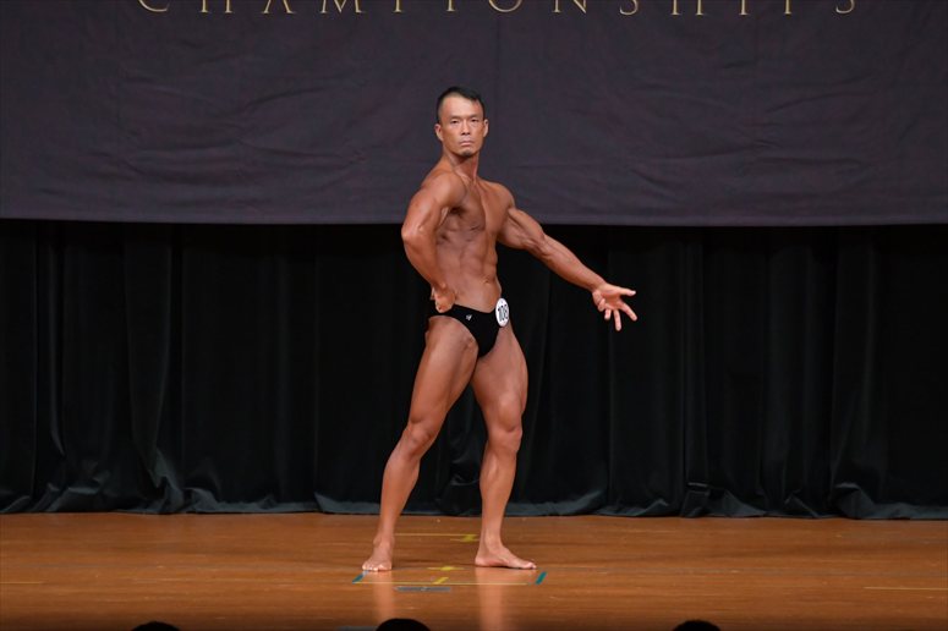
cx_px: 474
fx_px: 7107
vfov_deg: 5.1
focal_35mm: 270
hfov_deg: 7.6
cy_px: 316
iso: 4000
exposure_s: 1/400
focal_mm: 180
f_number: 5.6
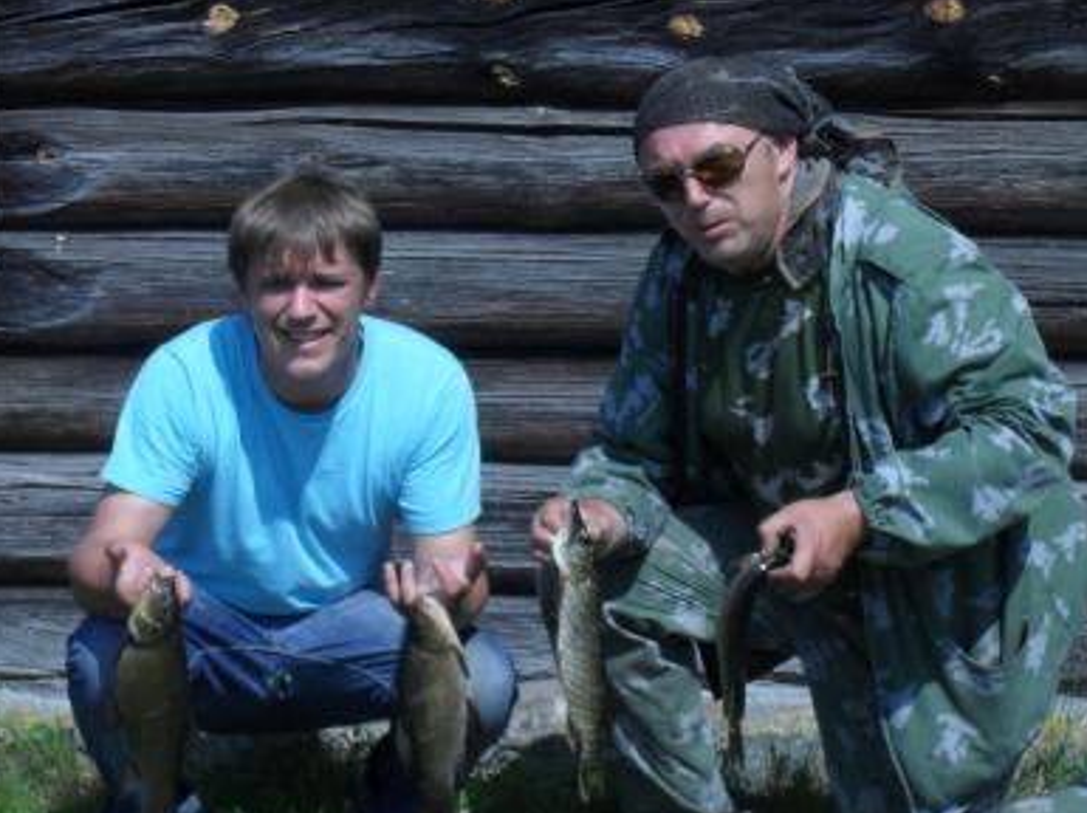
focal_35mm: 120
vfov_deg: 12.3
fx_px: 3765
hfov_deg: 16.4
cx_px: 525
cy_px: 412
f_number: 13.9
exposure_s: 1/90
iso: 80
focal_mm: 17.1
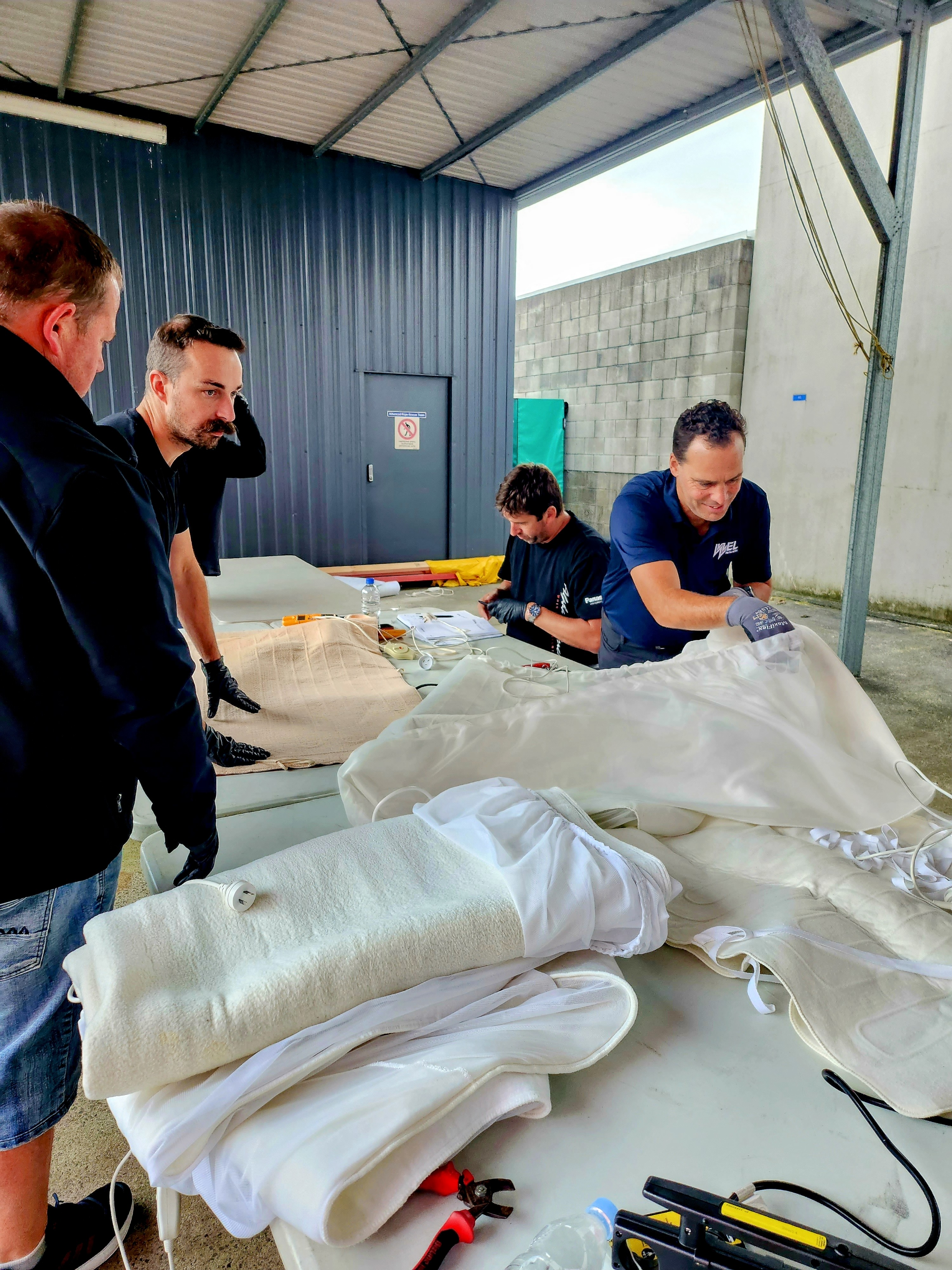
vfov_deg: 71.6
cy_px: 635
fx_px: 880
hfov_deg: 56.8
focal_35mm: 24
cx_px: 476
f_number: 1.8
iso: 200
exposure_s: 1/182
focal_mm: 5
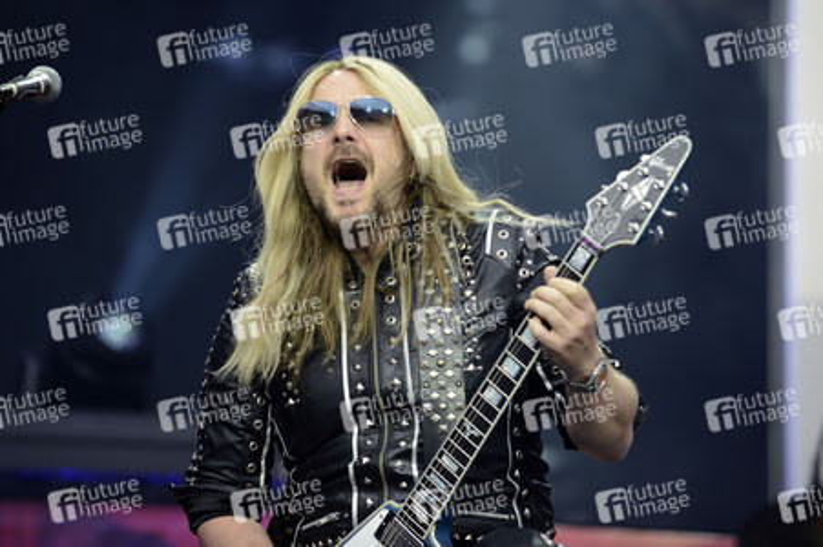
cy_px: 274
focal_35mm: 160
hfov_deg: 12.8
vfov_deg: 8.6
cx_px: 412
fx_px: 3655
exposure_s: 1/800
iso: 400
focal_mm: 160
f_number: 2.8
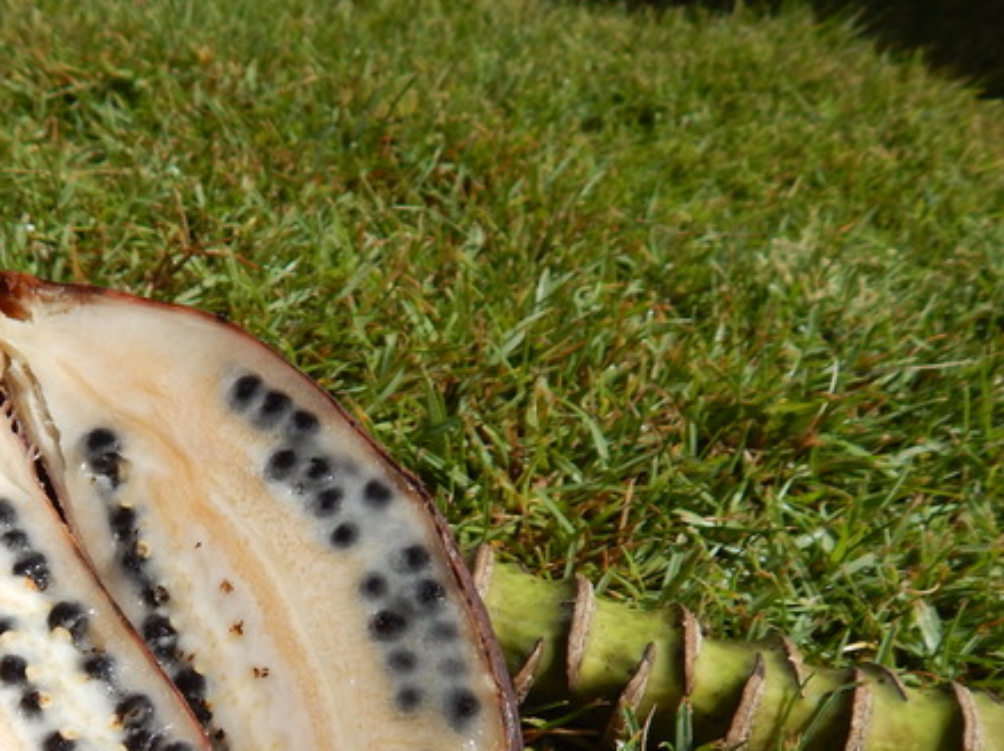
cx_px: 177
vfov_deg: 33.9
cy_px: 617
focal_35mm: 41
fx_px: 1189
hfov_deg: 43.3
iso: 125
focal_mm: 4
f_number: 6
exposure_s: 1/800
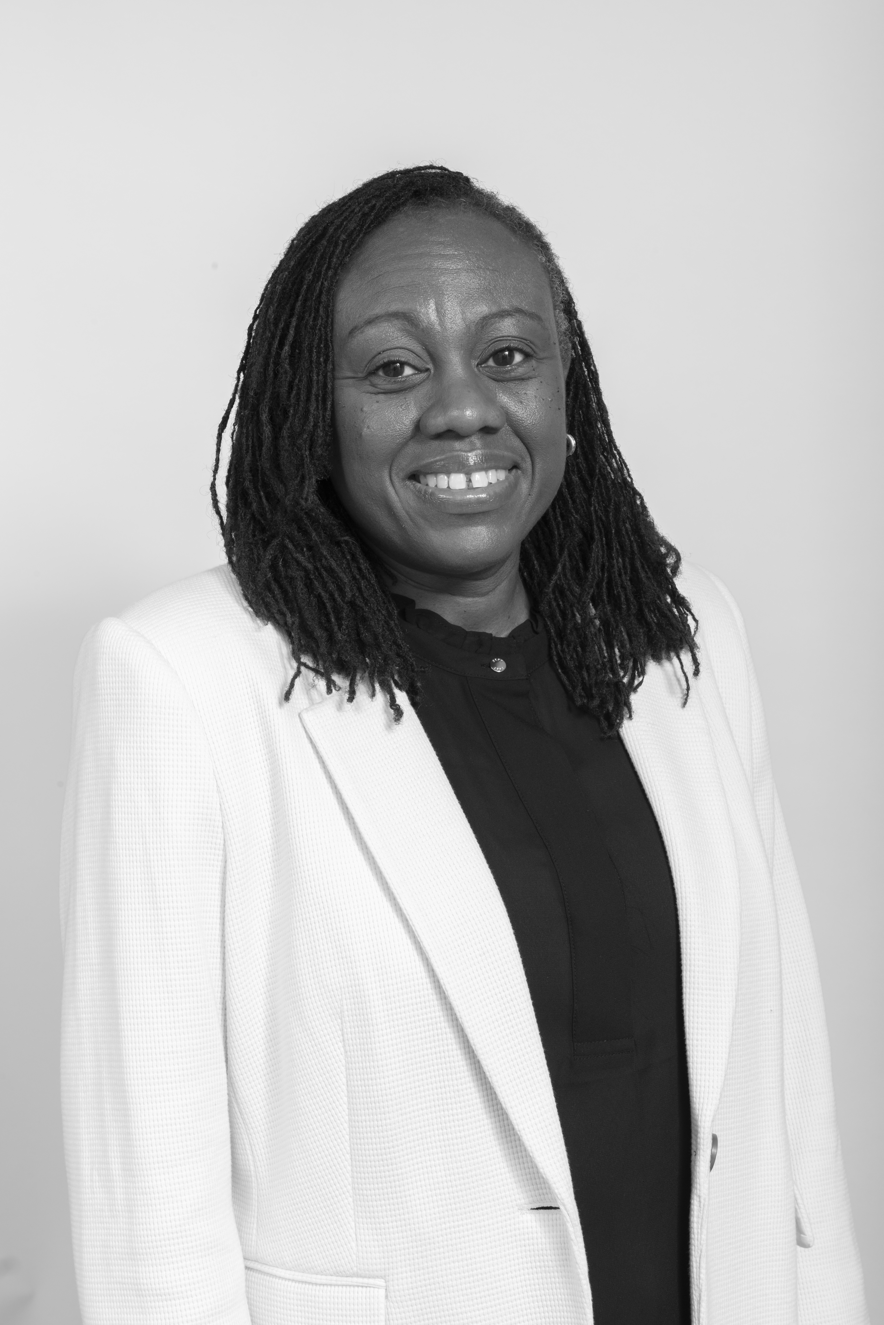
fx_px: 2283
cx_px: 442
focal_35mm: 62
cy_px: 662
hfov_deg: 21.9
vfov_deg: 32.4
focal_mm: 62
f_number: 14
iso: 250
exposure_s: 1/200
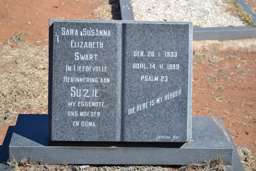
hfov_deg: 24.6
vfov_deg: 16.6
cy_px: 86
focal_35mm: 82
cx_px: 128
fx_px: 587
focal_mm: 55
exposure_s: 1/125
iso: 160
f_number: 5.6
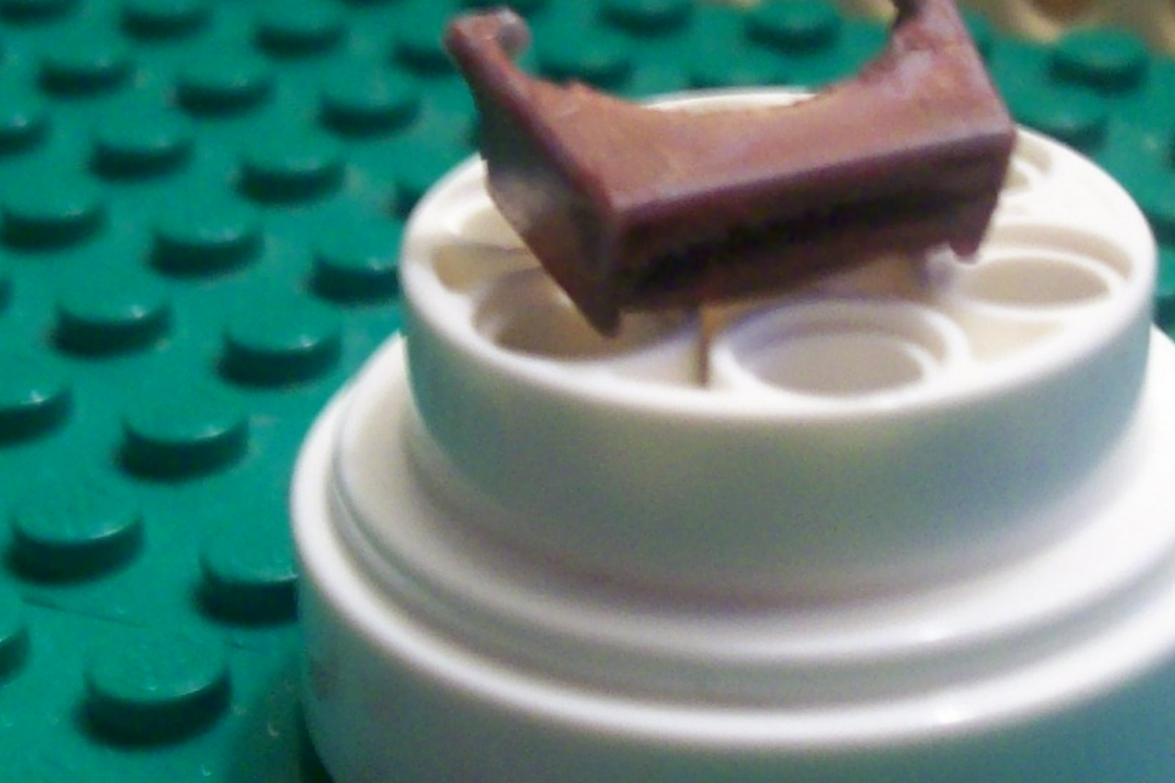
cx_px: 651
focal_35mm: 93
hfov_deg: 21.9
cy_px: 273
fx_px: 3035
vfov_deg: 14.7
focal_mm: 6
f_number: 2.7
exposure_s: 1/19.4
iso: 160
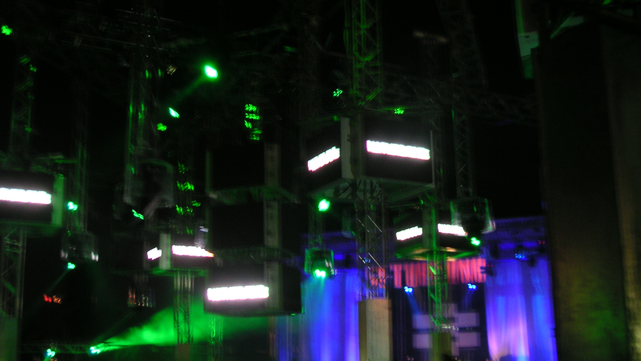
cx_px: 318
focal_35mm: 42
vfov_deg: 28.3
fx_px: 714
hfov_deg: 48.4
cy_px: 208
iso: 100
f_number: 2.8
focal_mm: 6
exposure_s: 1/2
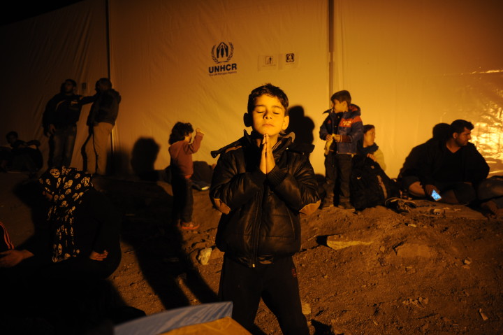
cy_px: 168
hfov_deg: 73.8
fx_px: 335
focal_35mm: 24
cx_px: 252
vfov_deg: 53.1
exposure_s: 1/125
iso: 1000
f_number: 2.8
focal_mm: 24
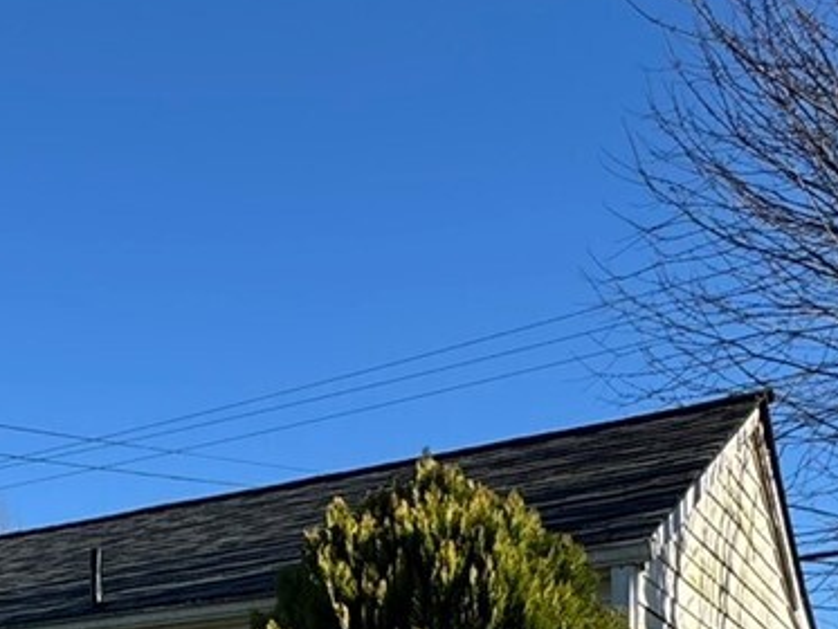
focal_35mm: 60
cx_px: -117
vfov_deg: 21.4
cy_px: 883
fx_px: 1453
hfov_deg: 28.7
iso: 40
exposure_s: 1/821
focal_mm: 2.22
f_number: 2.2
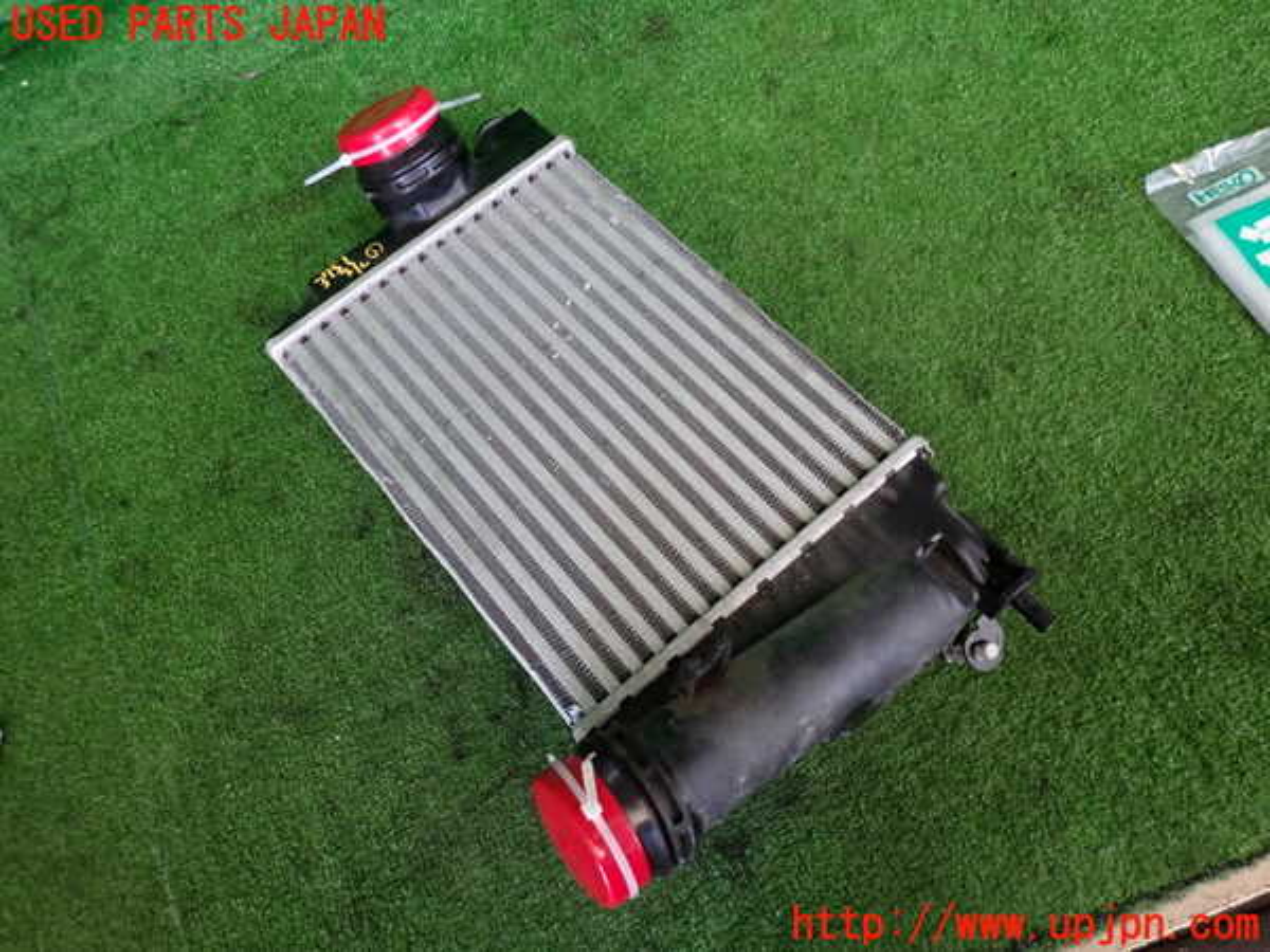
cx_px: 635
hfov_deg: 69.4
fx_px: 917
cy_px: 476
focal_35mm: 25
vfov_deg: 54.9
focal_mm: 4.5
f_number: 2
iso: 320
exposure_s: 1/30
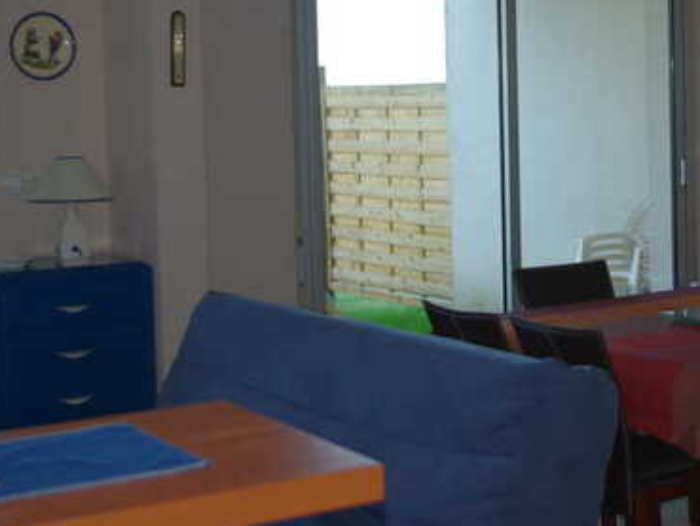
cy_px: 151
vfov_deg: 18.8
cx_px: 487
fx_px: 1578
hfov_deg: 24.8
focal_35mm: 78
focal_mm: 30.63
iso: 100
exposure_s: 1/45
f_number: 4
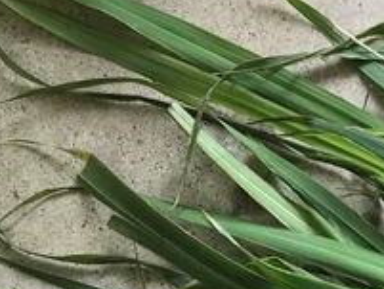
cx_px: 571
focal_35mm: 89
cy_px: 434
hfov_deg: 19.3
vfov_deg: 15.3
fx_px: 988
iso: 25
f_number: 1.8
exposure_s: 1/60
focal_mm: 3.99
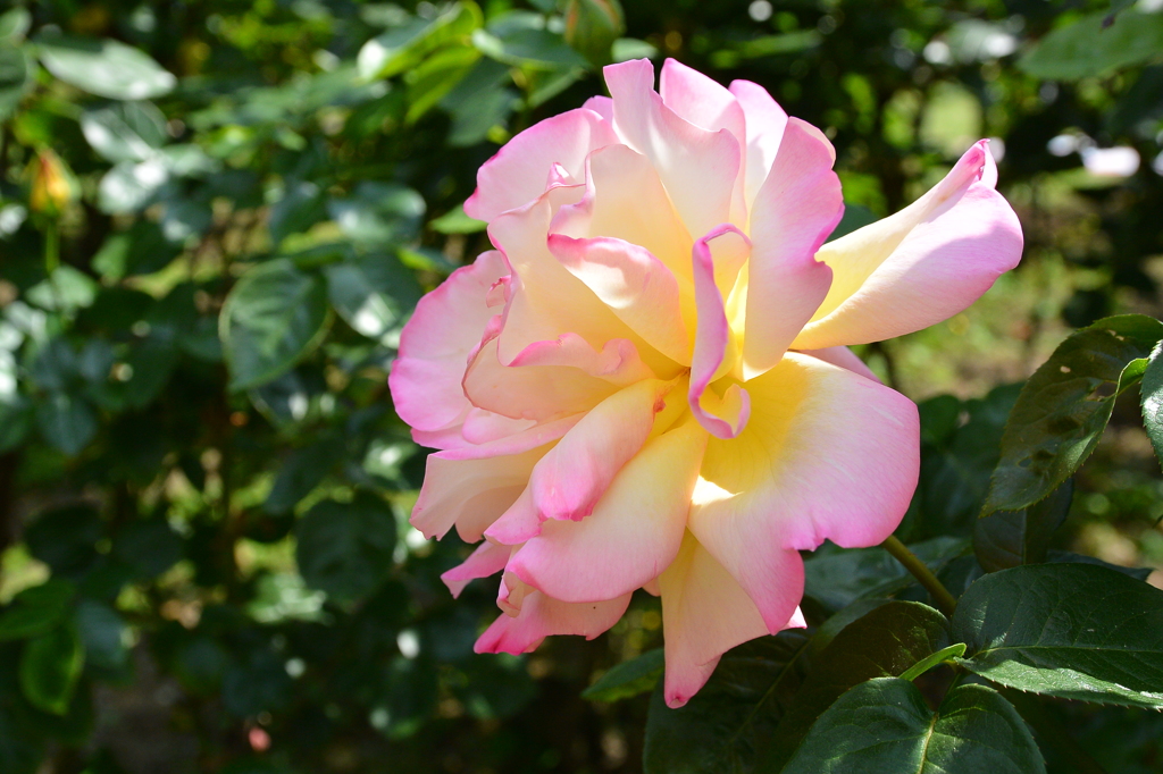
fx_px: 1550
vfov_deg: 28.1
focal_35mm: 48
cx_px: 582
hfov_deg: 41.1
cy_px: 387
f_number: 4
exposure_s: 1/640
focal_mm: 18
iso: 160
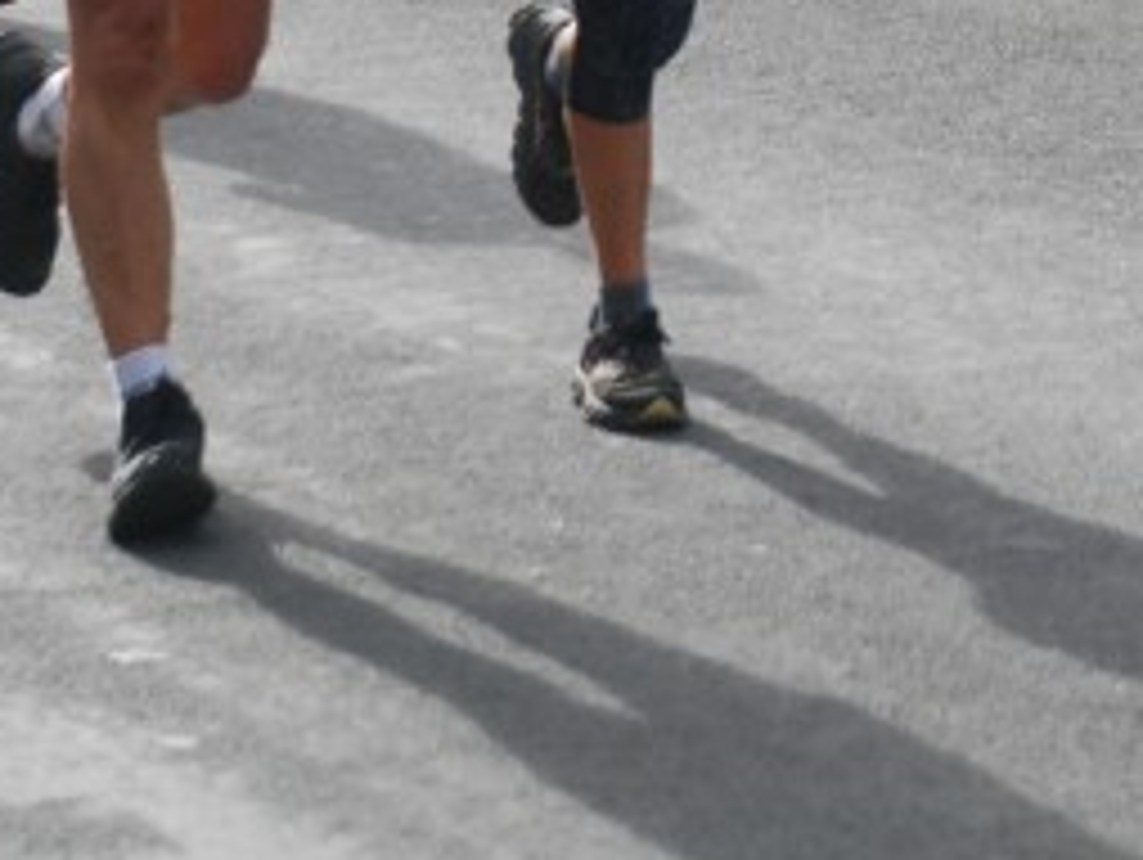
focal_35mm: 239
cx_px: 839
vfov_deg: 6.2
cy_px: -194
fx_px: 7899
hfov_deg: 8.3
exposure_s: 1/1250
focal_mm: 70
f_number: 5.6
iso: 1000
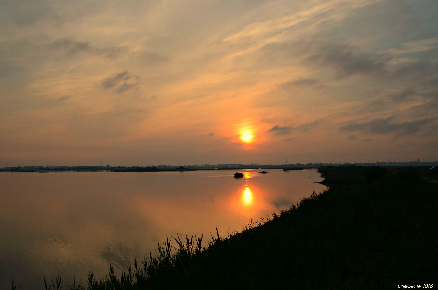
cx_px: 219
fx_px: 437
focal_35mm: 36
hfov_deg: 53.2
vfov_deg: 36.7
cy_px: 145
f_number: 7.1
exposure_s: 1/320
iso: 100
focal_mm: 24
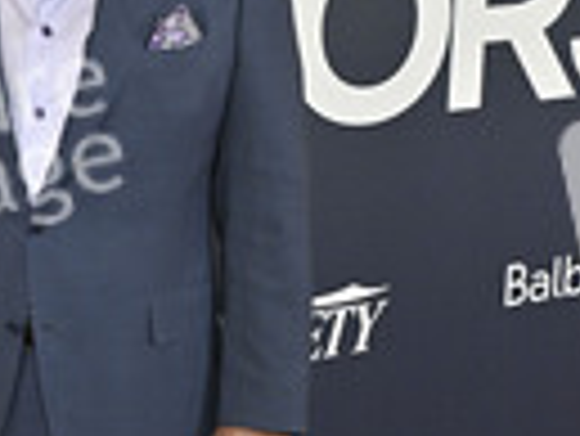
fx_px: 1794
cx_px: 22
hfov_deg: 18.0
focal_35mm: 107
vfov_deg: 13.7
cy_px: 391
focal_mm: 36
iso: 2500
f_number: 5.6
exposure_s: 1/320
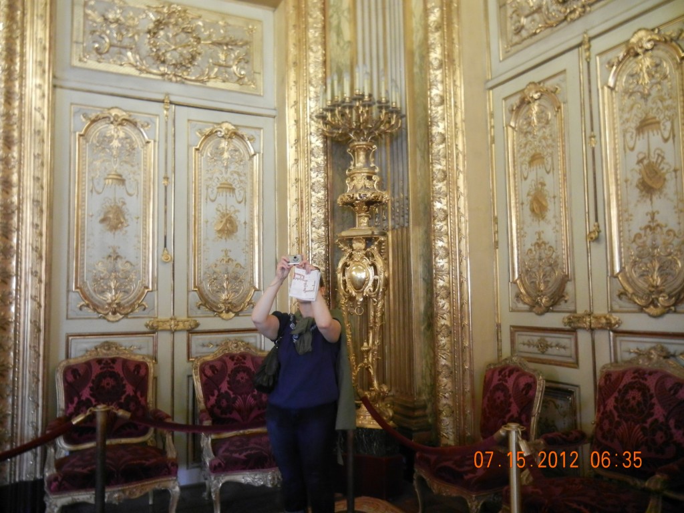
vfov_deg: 46.8
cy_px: 256
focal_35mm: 30
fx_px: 593
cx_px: 342
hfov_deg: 60.0
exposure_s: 1/2.2
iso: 200
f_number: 3.5
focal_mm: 5.4
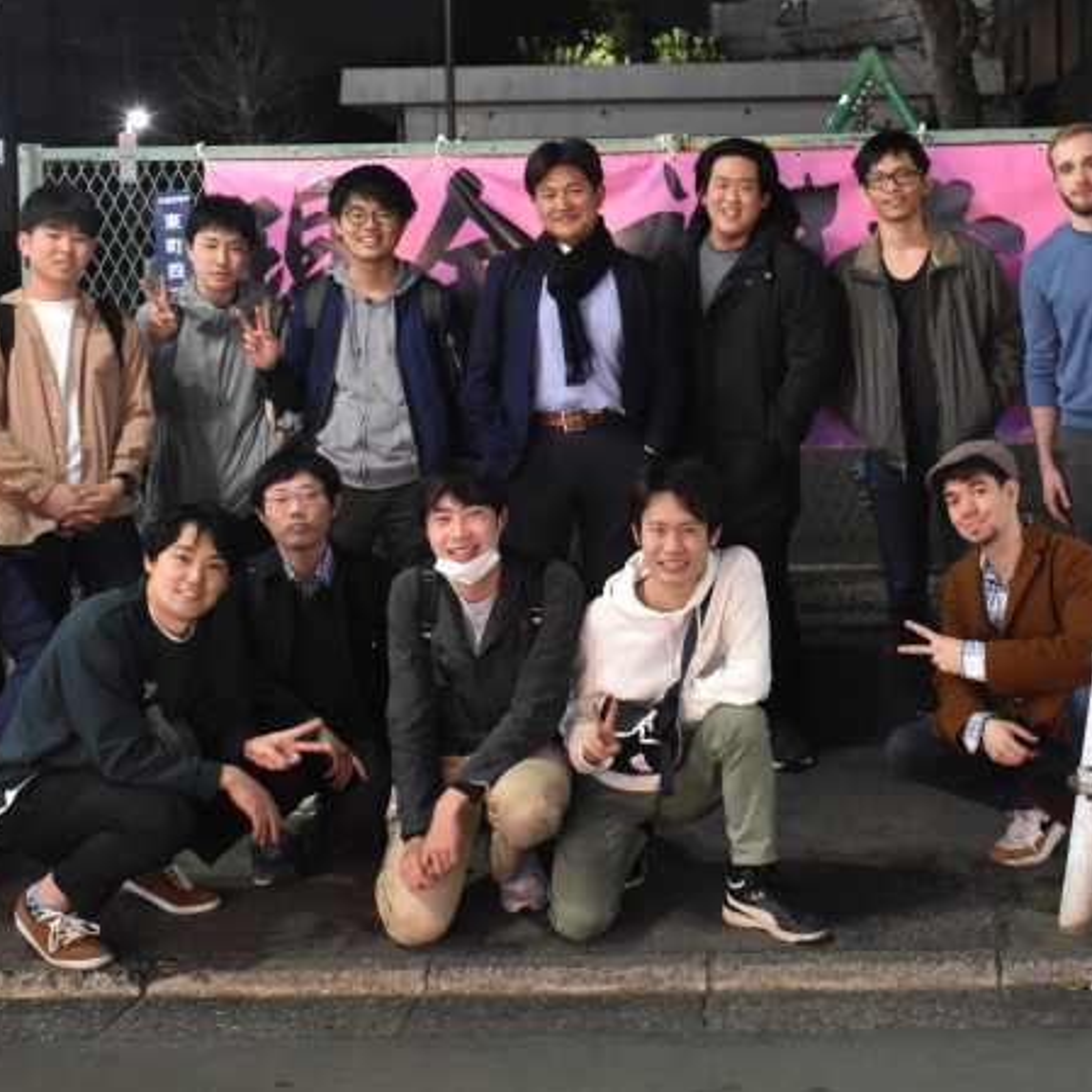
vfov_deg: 26.8
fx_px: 2284
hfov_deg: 26.6
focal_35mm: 64
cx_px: 800
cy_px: 381
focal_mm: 22
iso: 2500
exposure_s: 1/10
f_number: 6.3
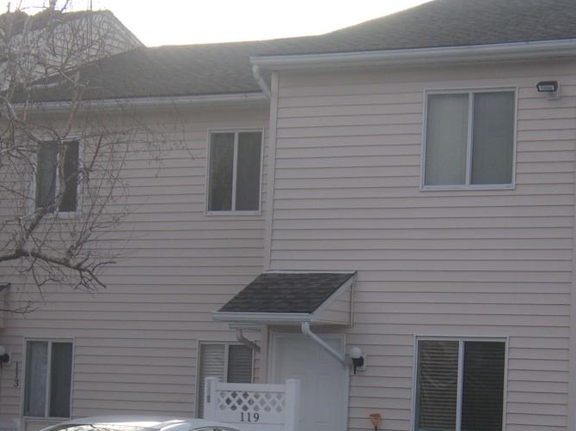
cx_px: 303
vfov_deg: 11.1
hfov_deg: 14.8
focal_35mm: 133
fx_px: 2212
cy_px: 306
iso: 80
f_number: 5.6
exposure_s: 1/280
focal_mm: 15.6
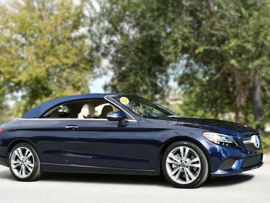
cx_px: 127
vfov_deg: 24.0
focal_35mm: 61
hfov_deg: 31.7
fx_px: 476
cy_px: 102
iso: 160
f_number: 8
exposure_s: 1/250
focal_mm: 28
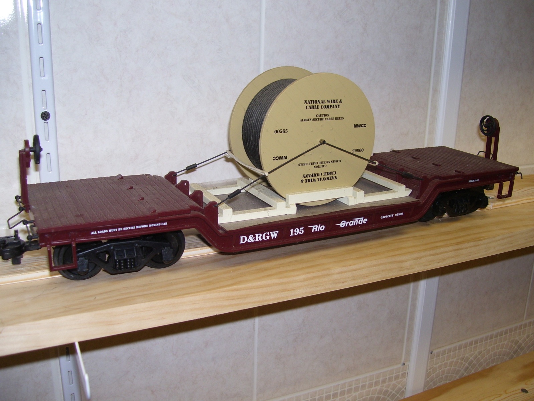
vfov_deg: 38.7
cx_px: 267
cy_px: 200
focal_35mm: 37
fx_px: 571
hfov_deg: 50.1
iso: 80
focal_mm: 6
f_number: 2.7
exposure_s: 1/60
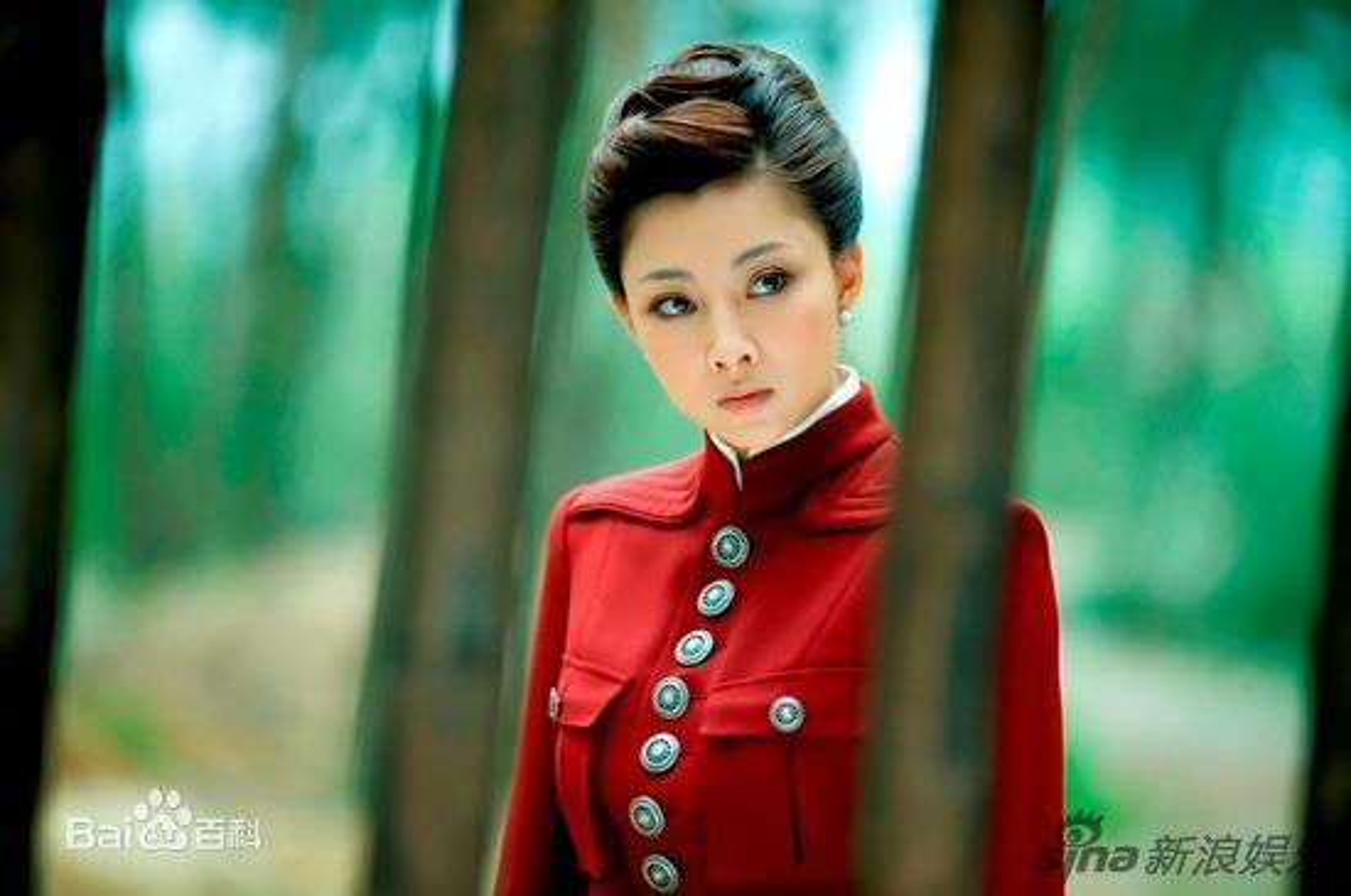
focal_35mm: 200
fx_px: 7494
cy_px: 448
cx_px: 676
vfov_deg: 6.8
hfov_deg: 10.3
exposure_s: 1/200
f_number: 2.8
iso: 800
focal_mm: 200
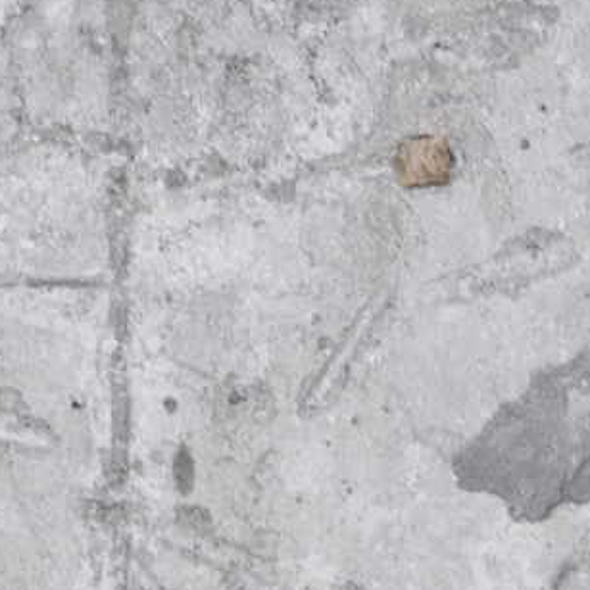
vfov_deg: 4.1
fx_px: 8330
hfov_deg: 4.0
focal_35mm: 432
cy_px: 56
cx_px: 926
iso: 100
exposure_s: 1/4
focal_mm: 52
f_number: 9
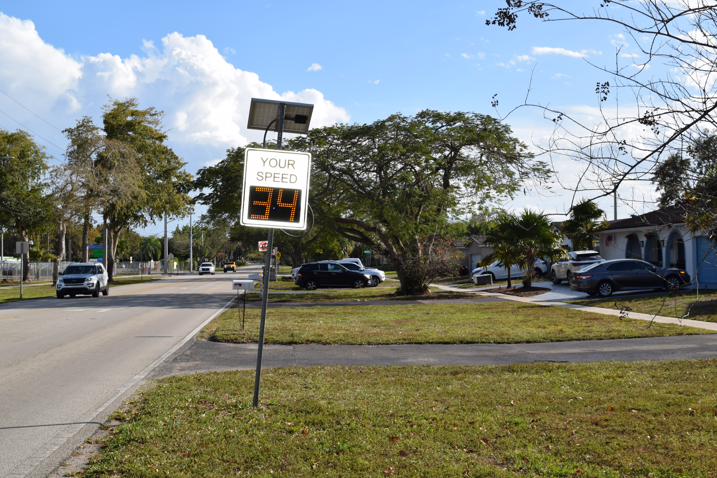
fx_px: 956
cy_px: 239
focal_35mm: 48
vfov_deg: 28.1
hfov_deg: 41.1
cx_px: 358
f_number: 10
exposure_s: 1/200
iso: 100
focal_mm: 32
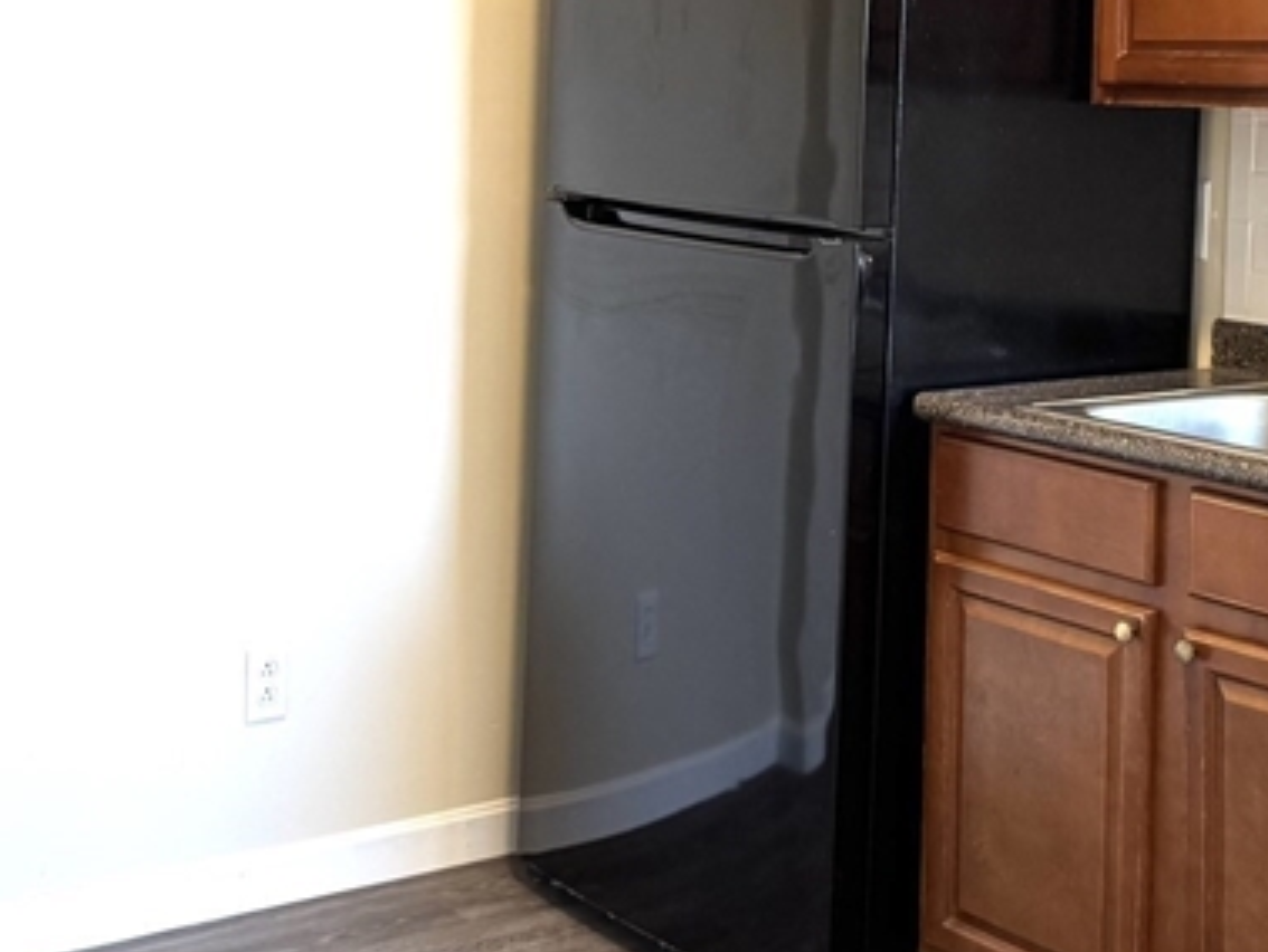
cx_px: 721
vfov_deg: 22.2
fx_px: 2382
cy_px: 131
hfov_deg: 29.8
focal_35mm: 65
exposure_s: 1/60
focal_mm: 6.76
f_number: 1.78
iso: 160
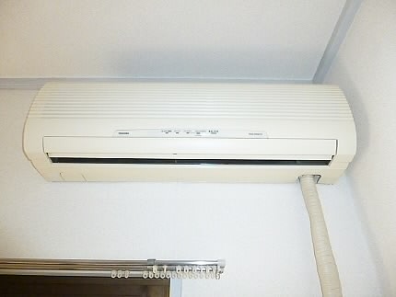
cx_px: 198
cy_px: 148
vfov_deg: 54.9
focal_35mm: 25
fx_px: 286
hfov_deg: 69.4
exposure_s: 1/500
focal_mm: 4.5
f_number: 3.1
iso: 1600
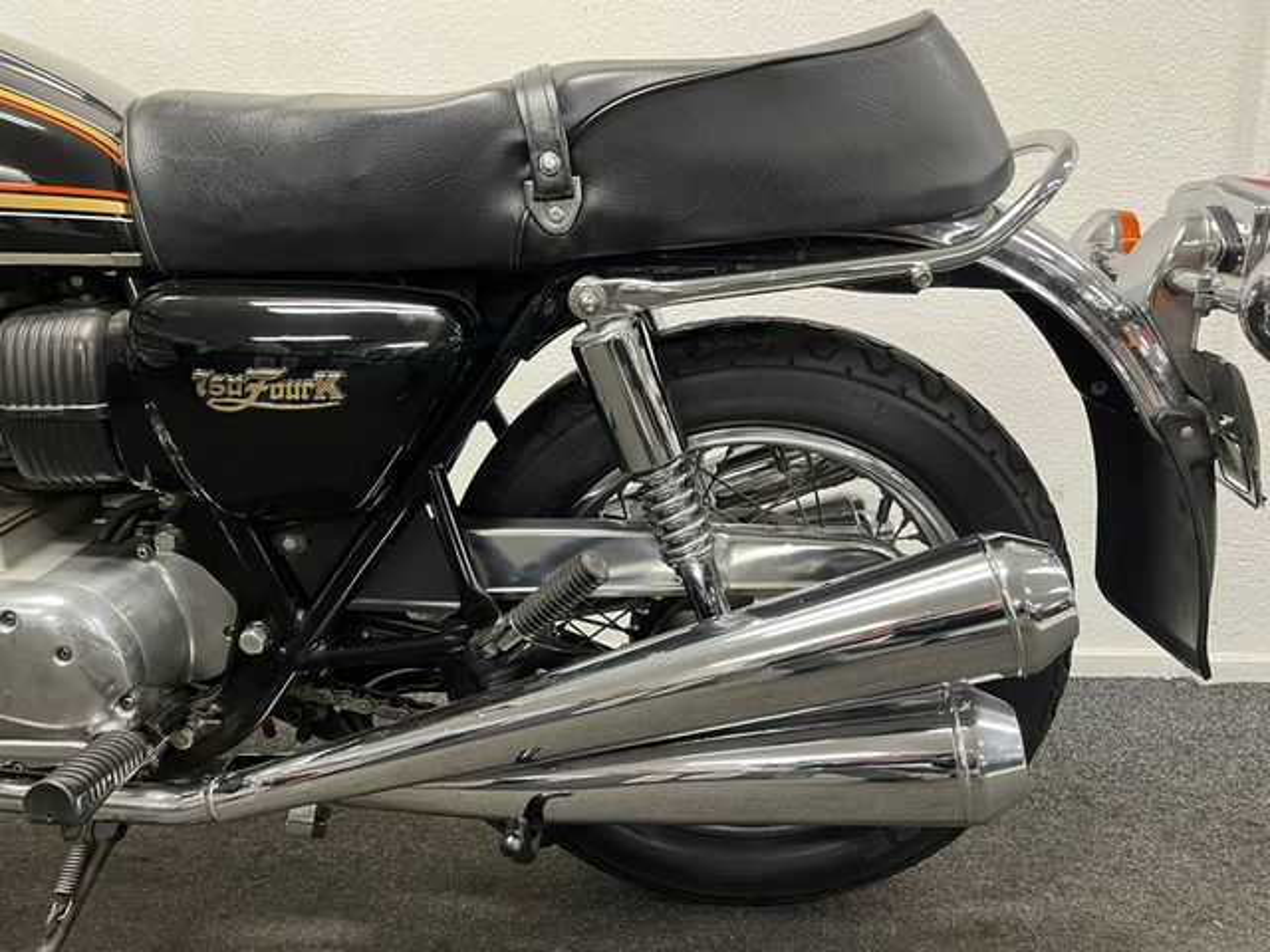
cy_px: 476
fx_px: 954
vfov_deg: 53.1
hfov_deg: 67.3
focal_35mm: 26
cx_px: 635
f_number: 1.6
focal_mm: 5.1
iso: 320
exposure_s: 1/50
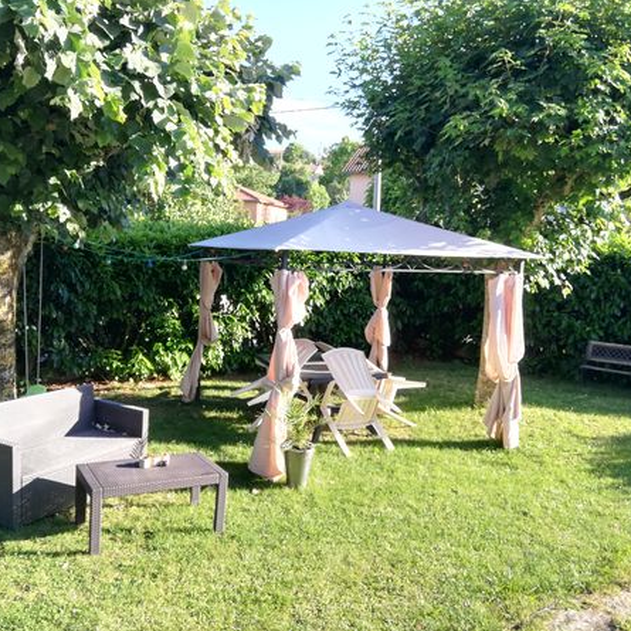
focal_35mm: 31
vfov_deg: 52.5
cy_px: 313
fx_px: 639
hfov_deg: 52.5
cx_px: 298
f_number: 2.2
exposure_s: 1/168
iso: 50
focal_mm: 3.81
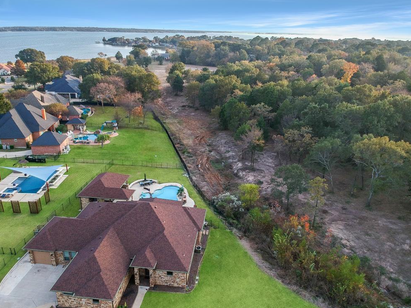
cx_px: 212
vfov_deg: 53.0
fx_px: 309
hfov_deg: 67.3
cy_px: 158
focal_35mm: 26
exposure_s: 1/240
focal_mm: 4.49
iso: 100
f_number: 2.6
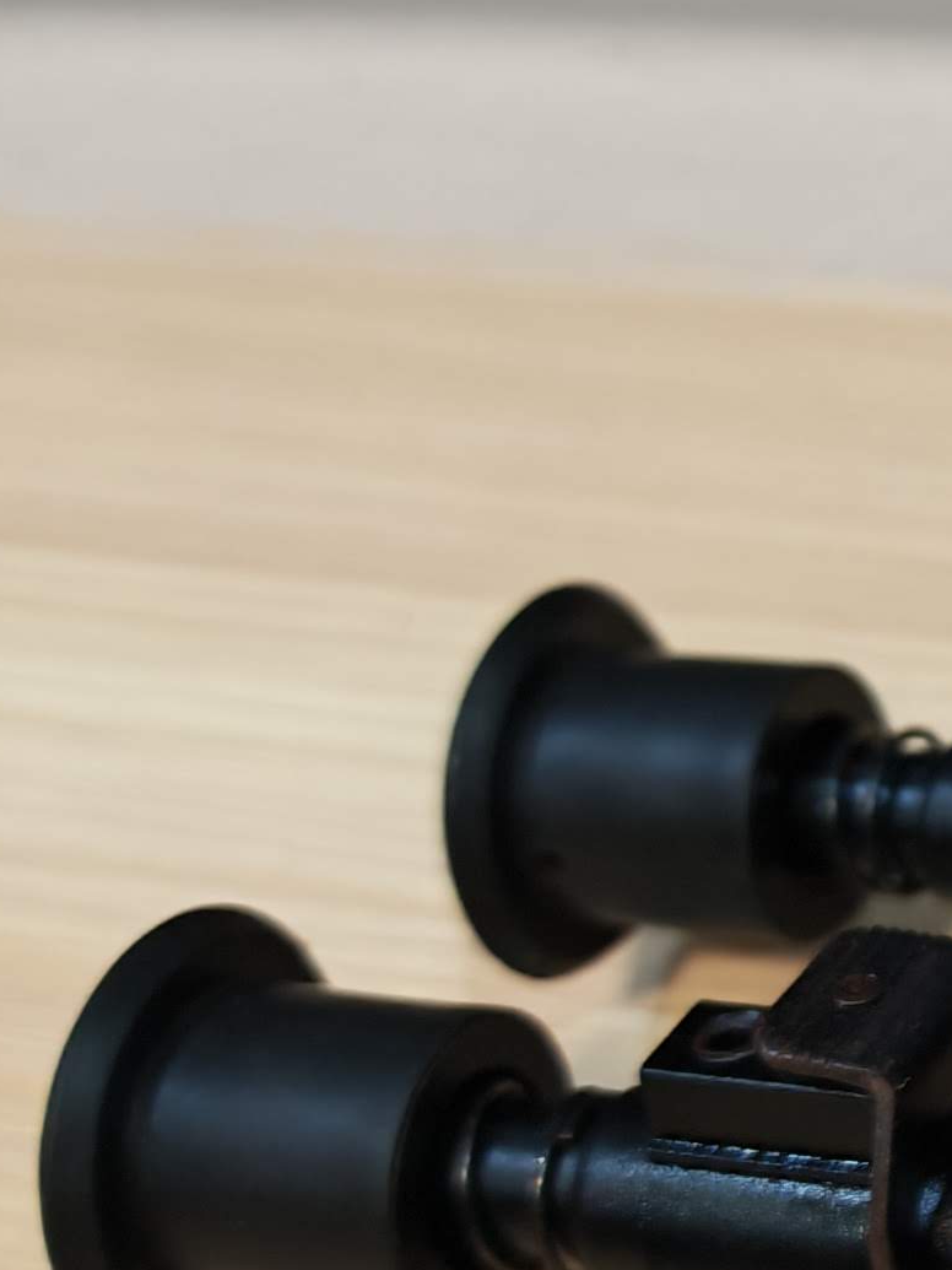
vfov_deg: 20.6
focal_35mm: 95
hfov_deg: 13.6
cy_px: 524
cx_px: 1810
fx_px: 3484
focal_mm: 6.83
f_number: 2
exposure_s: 1/33
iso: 250
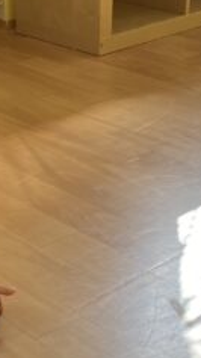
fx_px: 816
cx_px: 18
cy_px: 279
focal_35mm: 86
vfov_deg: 24.4
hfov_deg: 13.9
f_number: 1.8
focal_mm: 4.25
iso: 50
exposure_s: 1/121
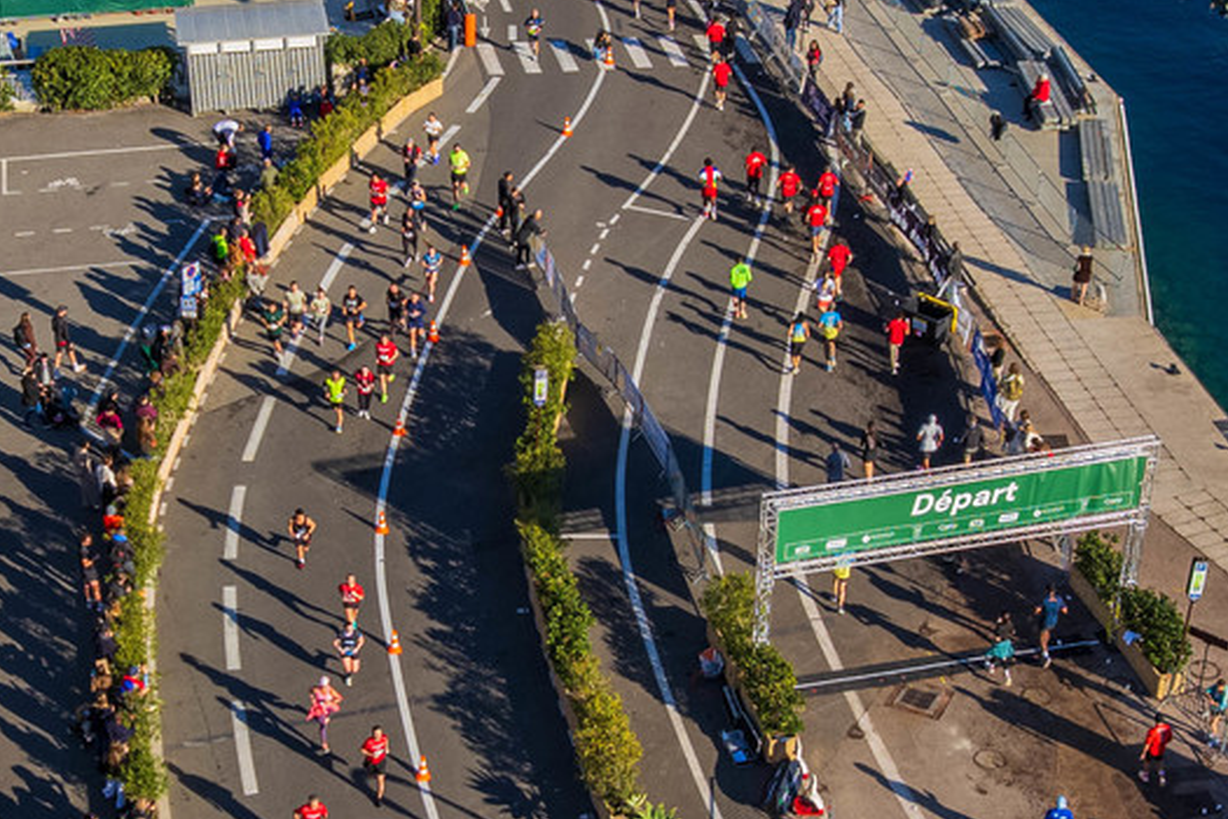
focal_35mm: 67
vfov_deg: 20.2
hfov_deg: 30.0
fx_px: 2285
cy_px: 612
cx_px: 536
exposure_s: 1/1600
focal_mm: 8.4
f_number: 2.8
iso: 100
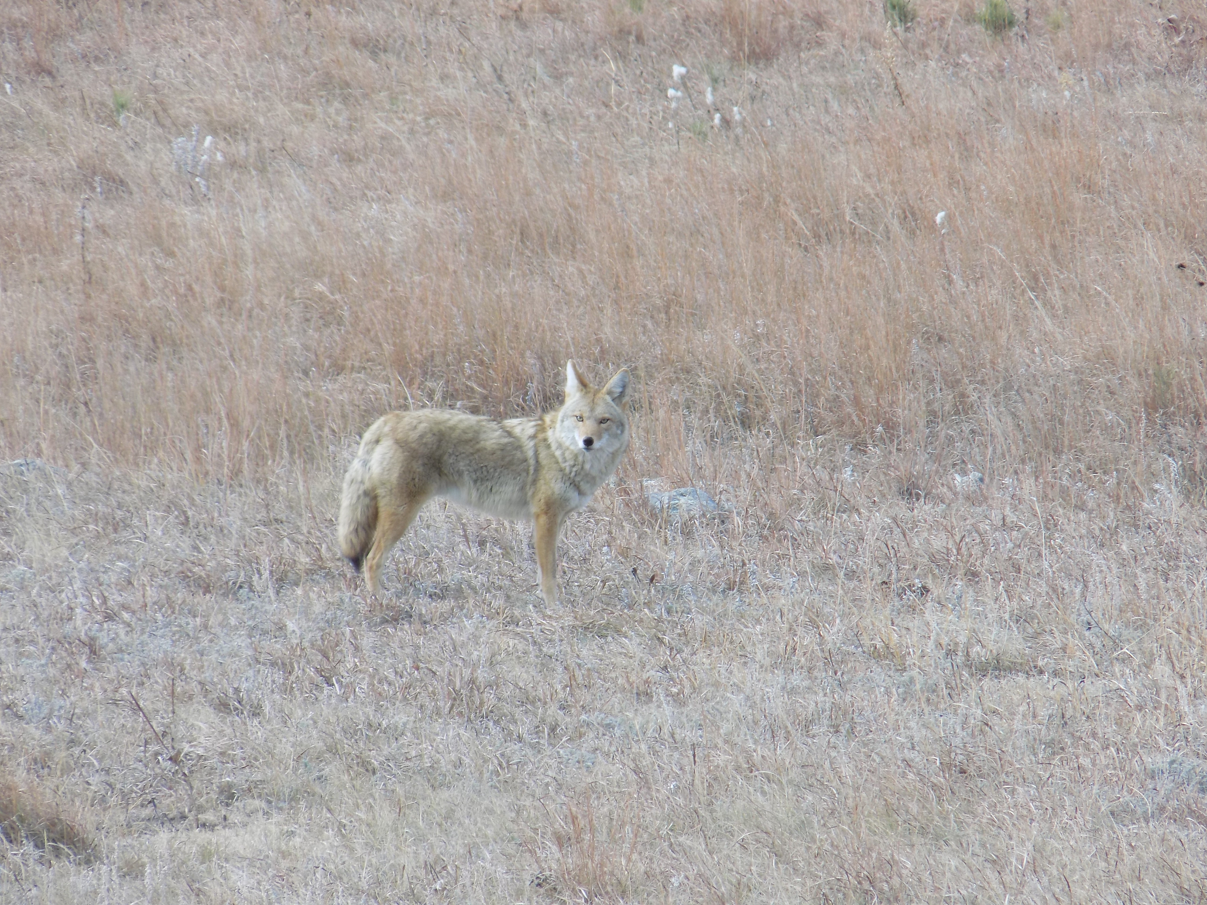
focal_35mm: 585
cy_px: 452
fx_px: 20398
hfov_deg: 3.4
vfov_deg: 2.5
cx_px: 604
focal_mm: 104
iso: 80
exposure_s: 1/125
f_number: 5.9
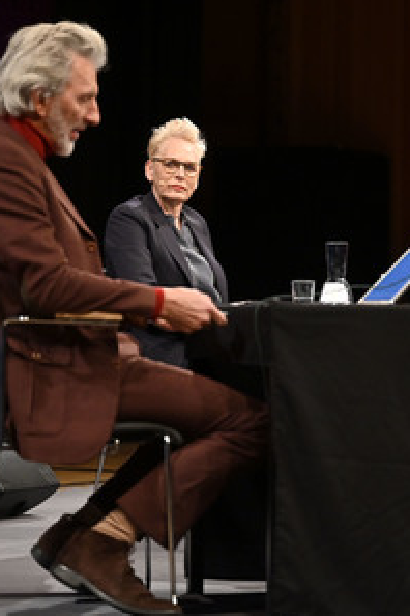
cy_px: 309
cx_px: 341
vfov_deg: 17.1
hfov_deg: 11.4
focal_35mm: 120
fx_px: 2050
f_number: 2.8
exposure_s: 1/400
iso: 1250
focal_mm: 79
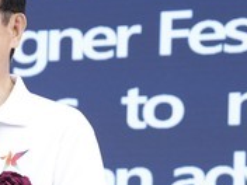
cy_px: 193
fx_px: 1641
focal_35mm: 230
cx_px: -63
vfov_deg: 6.4
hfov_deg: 8.5
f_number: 4.5
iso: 160
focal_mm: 70
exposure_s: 1/250
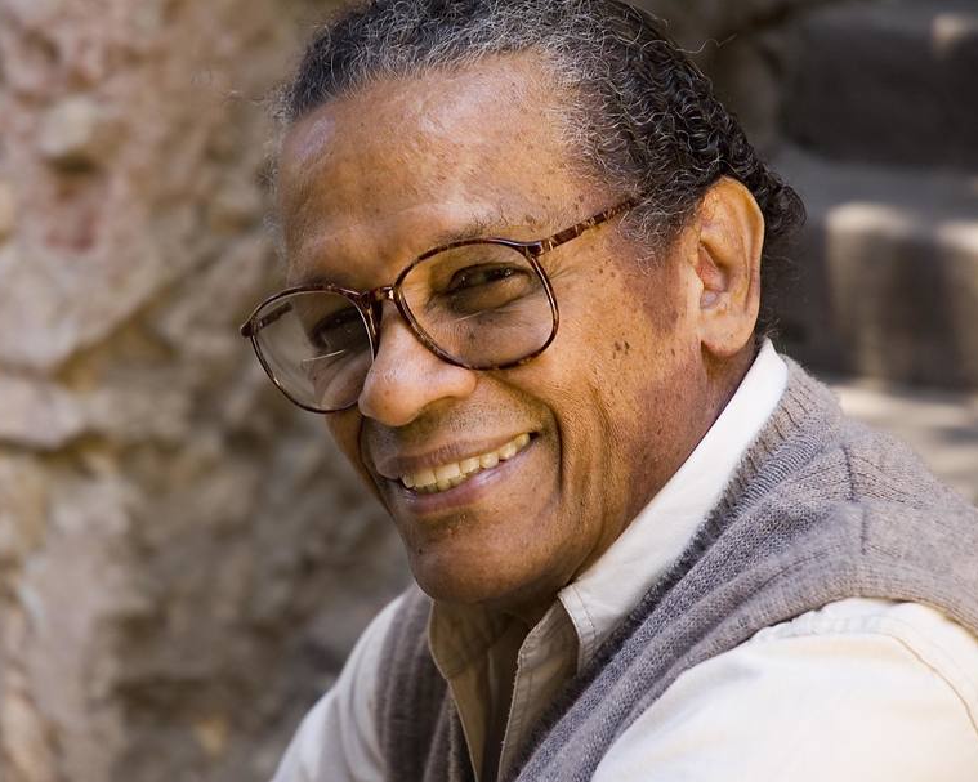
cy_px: 398
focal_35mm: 121
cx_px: 420
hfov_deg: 15.9
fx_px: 3502
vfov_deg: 12.7
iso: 200
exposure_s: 1/60
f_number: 4.5
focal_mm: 70
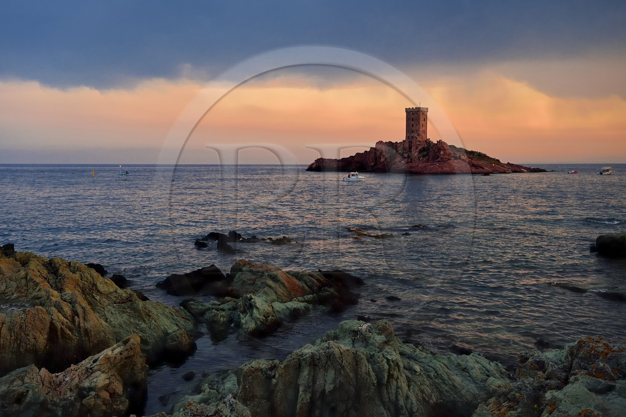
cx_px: 313
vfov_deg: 38.9
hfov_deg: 55.8
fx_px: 591
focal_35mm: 34
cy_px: 208
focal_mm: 34
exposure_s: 1/30
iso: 1600
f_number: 4.5
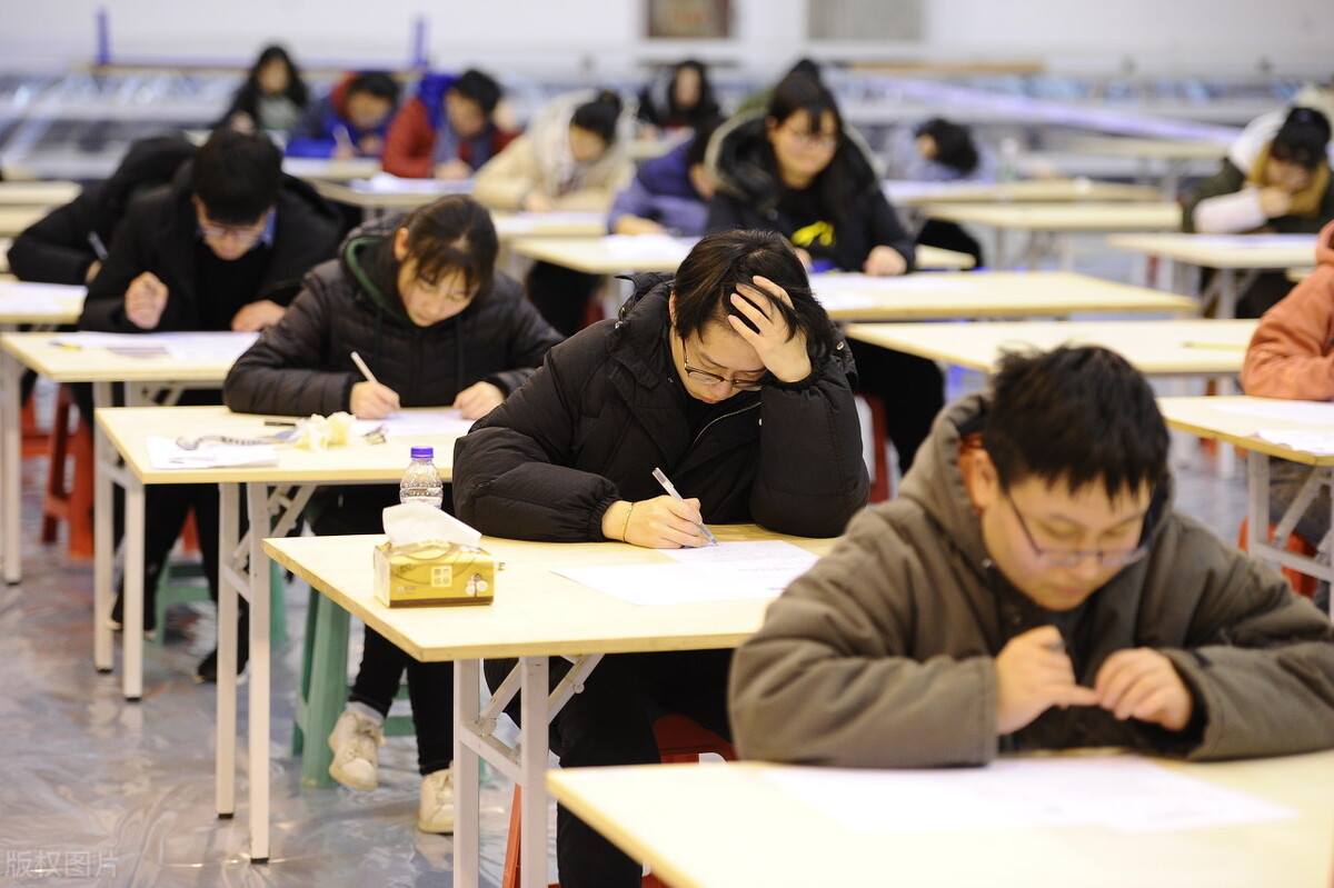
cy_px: 444
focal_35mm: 102
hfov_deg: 20.0
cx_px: 667
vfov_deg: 13.4
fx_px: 3778
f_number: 3.2
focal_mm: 102
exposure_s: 1/160
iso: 2000
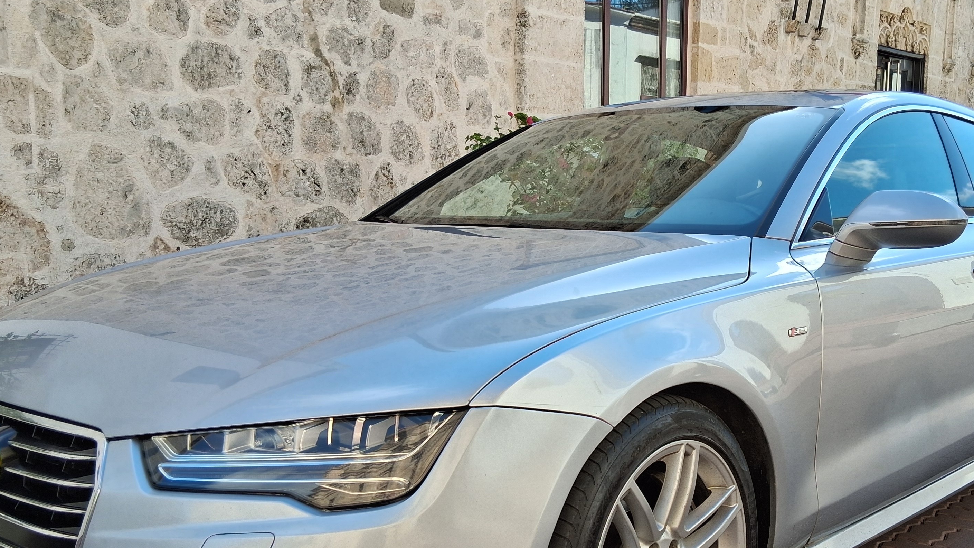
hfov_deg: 49.0
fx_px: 1059
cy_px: 336
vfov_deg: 28.9
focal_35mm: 41
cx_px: 593
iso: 25
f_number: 1.8
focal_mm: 3.98
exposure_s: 1/265
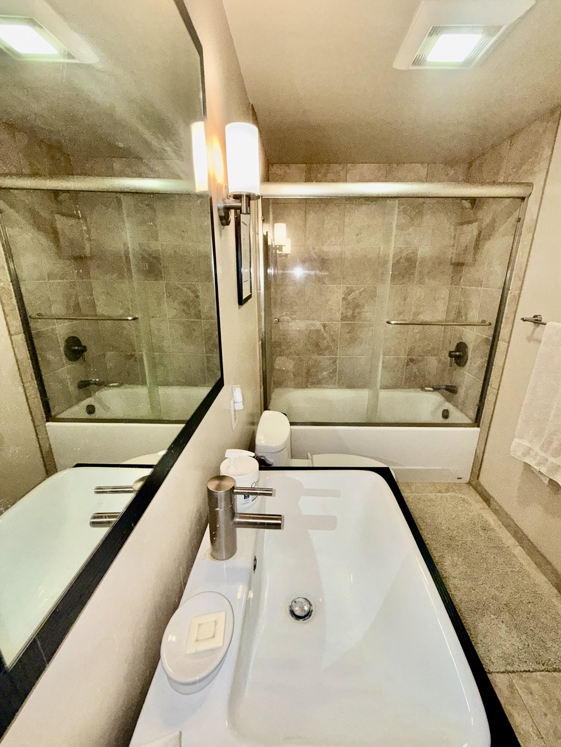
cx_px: 298
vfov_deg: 98.1
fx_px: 324
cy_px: 385
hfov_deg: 81.7
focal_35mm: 15
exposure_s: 1/120
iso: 160
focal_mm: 2.22
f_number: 2.2
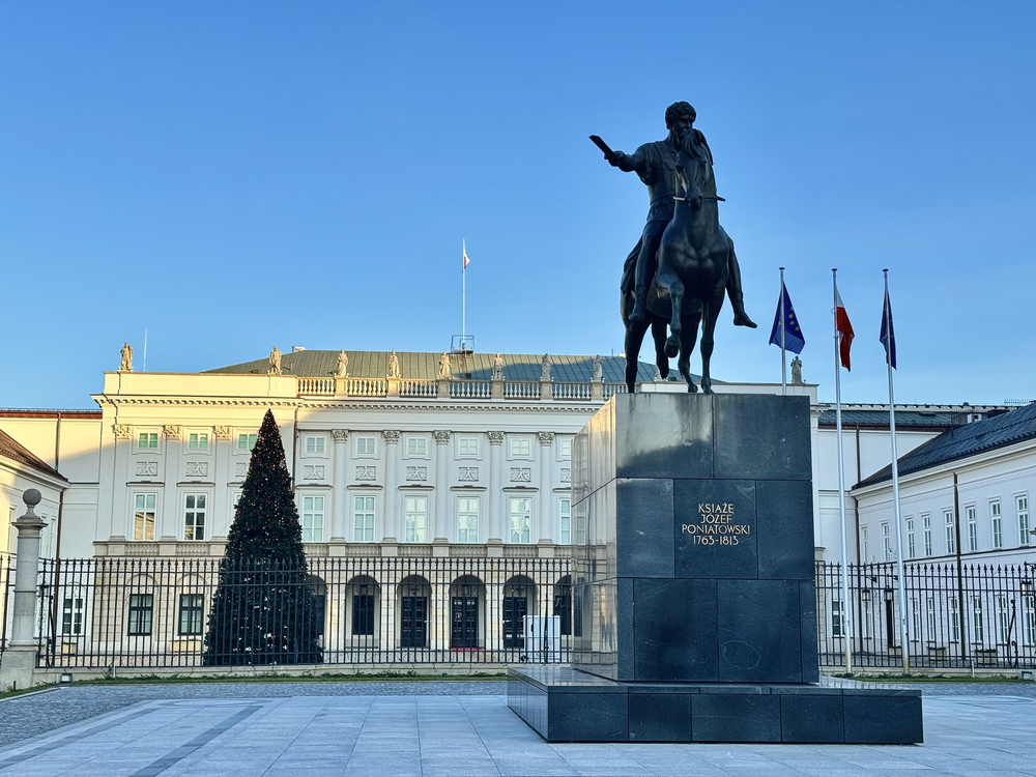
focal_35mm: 48
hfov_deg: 39.7
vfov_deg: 30.3
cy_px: 388
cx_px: 518
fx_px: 1437
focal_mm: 6.76
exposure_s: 1/980
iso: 64
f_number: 1.78
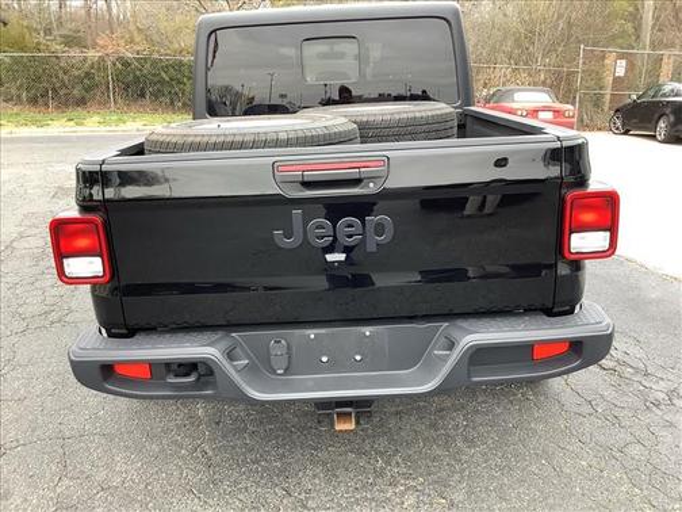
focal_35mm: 31
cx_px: 341
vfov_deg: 45.4
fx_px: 611
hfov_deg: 58.4
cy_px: 256
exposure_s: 1/120
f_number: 2.4
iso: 100
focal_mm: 3.3
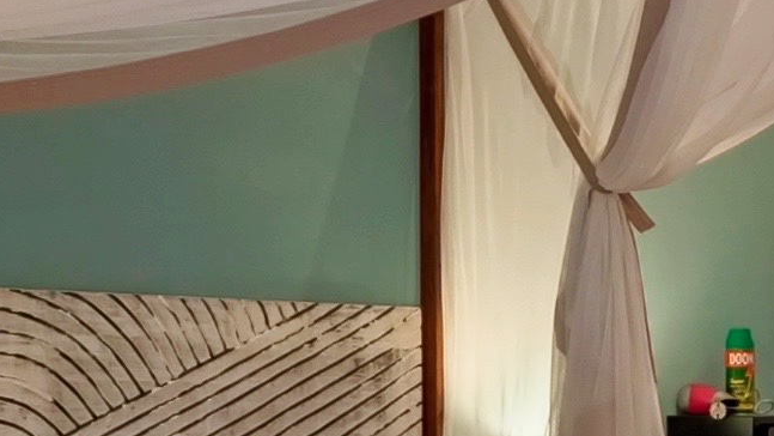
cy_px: 486
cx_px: 571
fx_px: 1929
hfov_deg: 22.5
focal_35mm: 94
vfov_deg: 12.6
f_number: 9
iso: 100
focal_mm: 10
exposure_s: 1/30
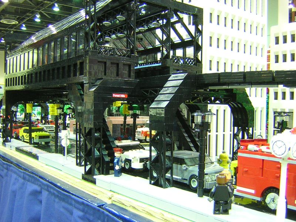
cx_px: 148
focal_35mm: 36
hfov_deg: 51.4
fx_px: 308
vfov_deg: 39.7
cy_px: 111
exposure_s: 1/3.3
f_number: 2.6
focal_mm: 4.7
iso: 317
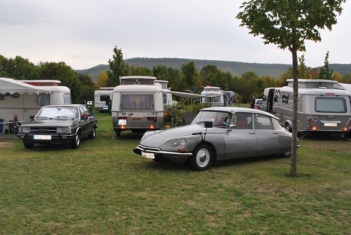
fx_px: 361
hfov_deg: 51.7
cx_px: 157
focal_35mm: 37
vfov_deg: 36.0
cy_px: 129
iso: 100
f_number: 5
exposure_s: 1/200
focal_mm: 18
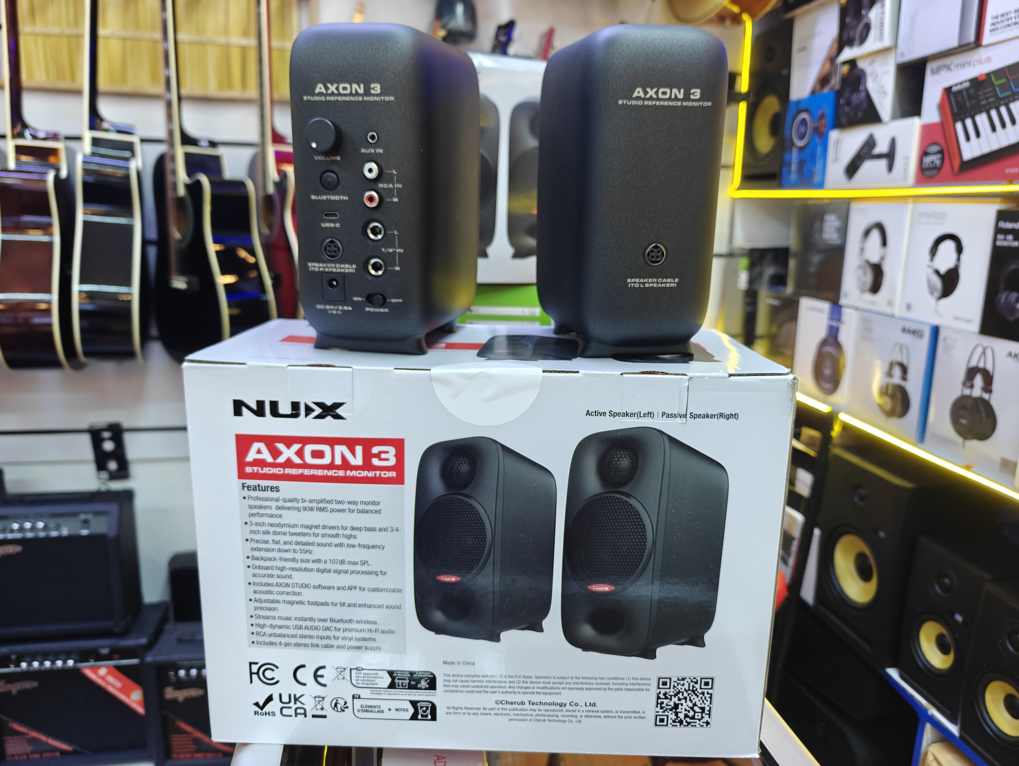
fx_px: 707
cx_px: 510
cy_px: 383
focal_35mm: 24
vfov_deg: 56.9
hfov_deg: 71.5
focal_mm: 6.06
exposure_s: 1/100
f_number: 1.7
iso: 640
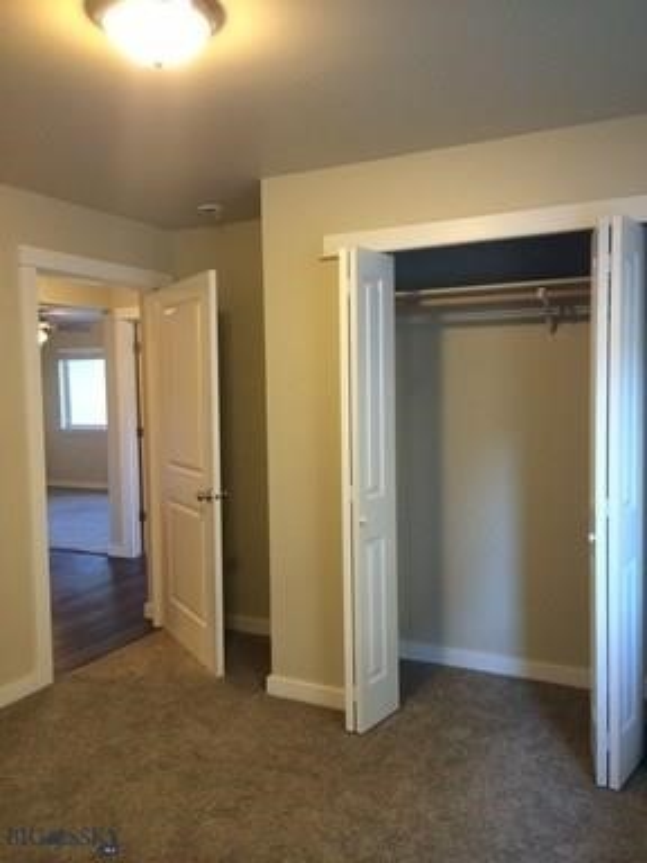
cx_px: 324
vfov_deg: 60.0
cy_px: 432
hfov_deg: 46.8
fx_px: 748
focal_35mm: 30
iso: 200
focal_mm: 4.12
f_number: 2.2
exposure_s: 1/30
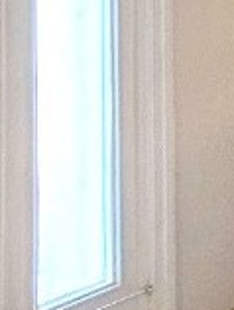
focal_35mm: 84
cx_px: 877
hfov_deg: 8.9
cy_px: -133
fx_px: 755
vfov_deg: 20.4
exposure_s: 1/60.2
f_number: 2.2
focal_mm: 2.2
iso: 250
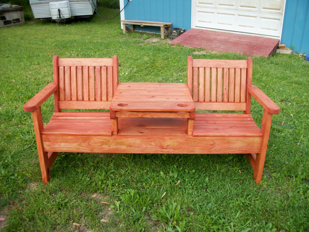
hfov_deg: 56.8
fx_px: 286
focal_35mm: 32
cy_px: 116
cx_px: 154
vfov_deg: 44.2
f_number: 2.9
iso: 80
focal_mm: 5.7
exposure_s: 1/80
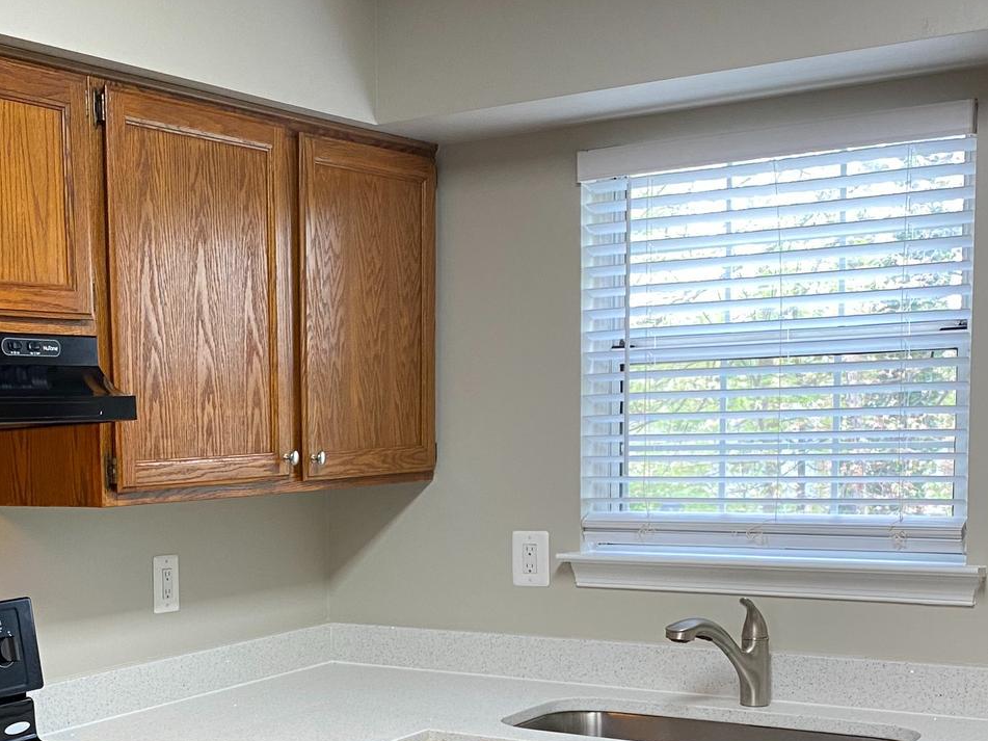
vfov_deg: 25.5
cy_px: 623
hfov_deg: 33.1
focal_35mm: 56
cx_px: 164
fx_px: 1598
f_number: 1.8
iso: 125
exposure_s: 1/60
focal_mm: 4.25
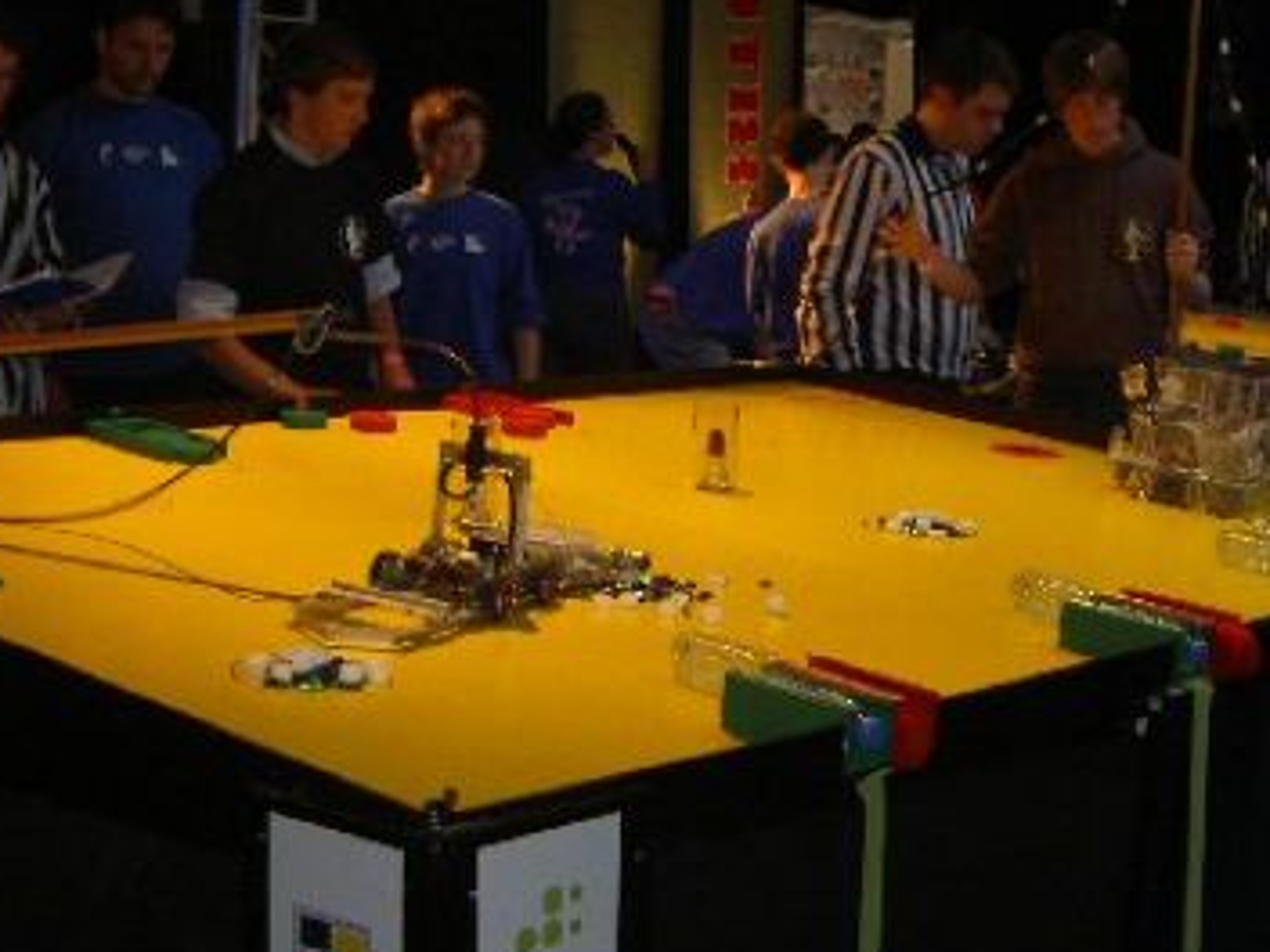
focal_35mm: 71
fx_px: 2605
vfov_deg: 20.6
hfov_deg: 27.3
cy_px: 314
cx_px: 812
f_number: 2.8
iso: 100
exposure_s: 1/60
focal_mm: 8
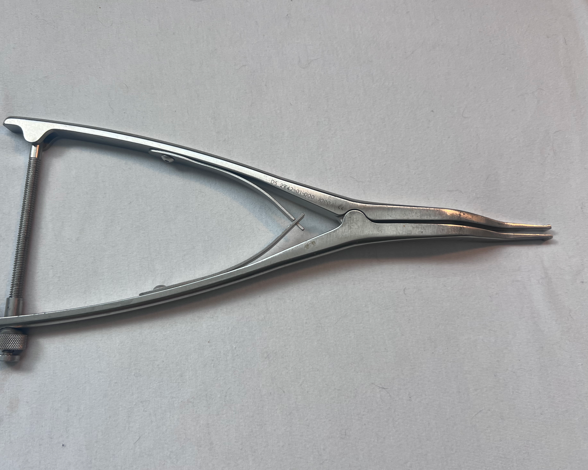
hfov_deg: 62.1
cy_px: 235
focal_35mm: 28
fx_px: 487
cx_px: 272
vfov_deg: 51.5
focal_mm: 5.7
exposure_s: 1/120
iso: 50
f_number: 1.5
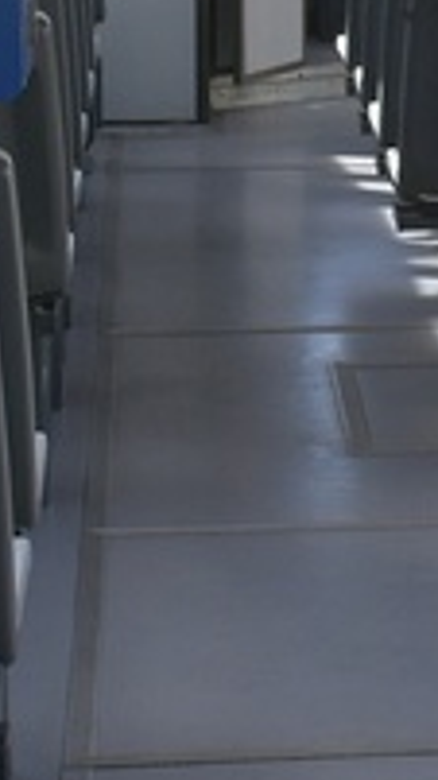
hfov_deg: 7.1
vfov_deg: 12.6
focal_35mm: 169
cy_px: 93
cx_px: 469
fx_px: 3491
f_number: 8
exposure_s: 1/250
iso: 200
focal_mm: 18
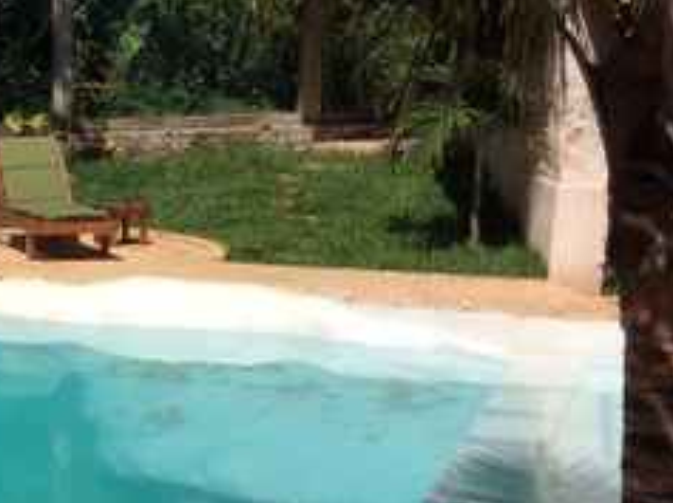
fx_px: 1572
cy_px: 355
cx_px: -99
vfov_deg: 18.1
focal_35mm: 81
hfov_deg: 22.5
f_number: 2.4
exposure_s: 1/3367
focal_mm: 3.3
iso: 32
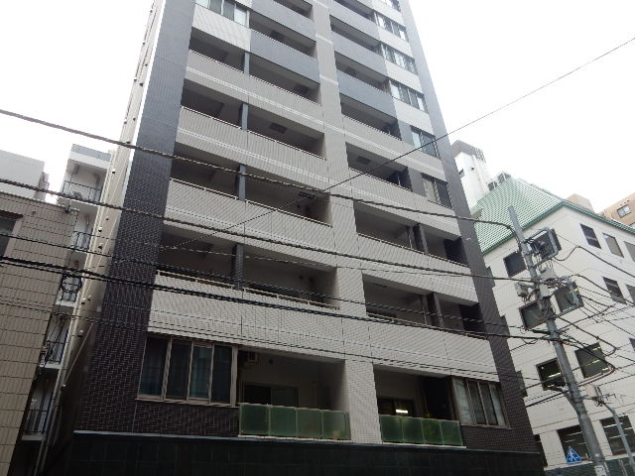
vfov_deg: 54.9
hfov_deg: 69.4
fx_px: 459
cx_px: 318
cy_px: 238
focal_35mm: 25
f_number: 3.7
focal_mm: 4.5
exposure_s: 1/100
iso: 125
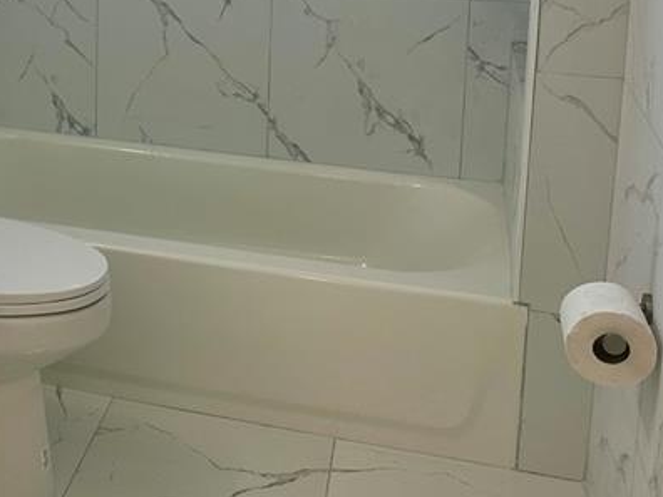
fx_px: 1187
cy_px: -38
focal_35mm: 62
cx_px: -35
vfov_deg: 22.4
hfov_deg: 28.8
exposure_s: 1/162
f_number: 1.78
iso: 80
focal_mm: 6.86
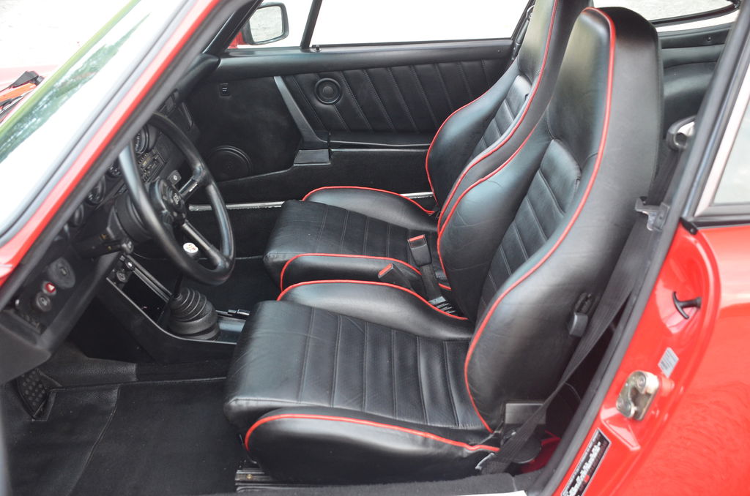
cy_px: 248
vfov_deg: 36.7
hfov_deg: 53.2
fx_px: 748
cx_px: 375
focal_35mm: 36
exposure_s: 1/30
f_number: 3.8
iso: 1100
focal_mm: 24
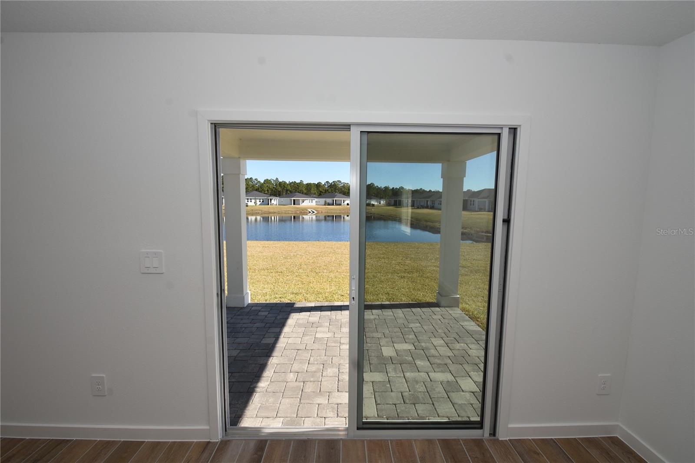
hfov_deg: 100.4
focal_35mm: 15
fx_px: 290
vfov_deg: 77.3
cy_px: 232
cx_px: 348
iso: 100
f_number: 6.3
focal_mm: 10
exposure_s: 1/160
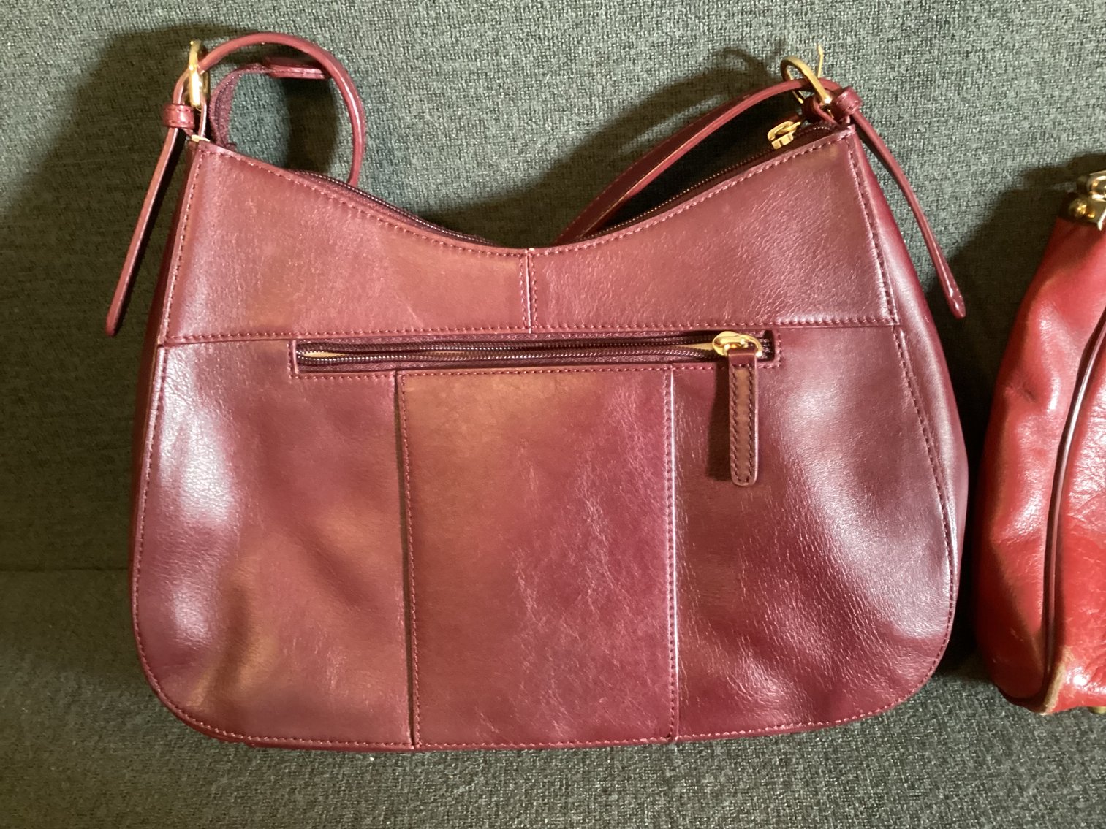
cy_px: 414
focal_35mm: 31
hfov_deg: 58.3
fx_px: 991
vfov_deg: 45.4
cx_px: 553
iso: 400
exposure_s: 1/30
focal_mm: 3.3
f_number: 2.4
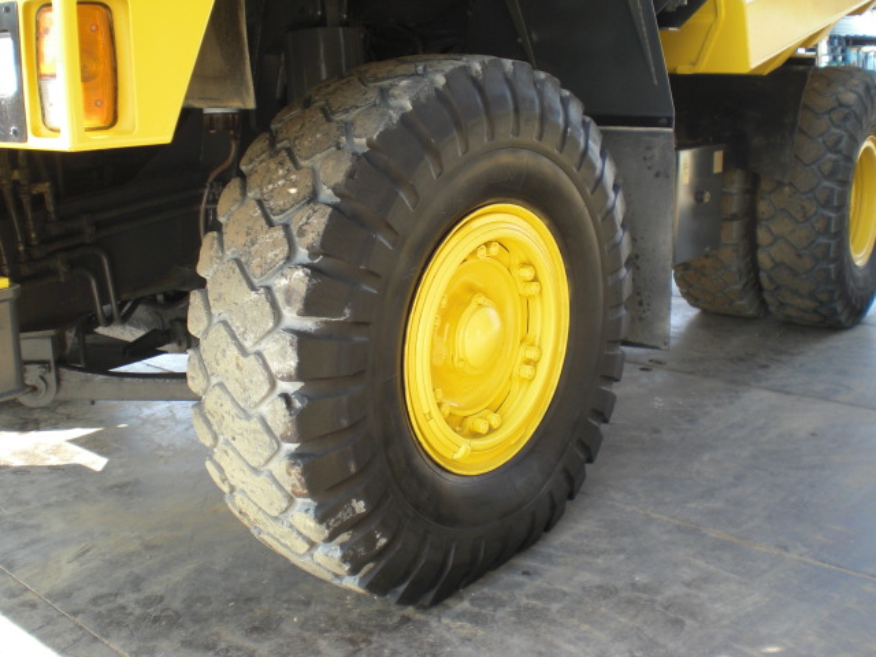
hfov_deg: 49.0
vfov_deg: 37.7
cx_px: 438
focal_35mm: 38
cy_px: 328
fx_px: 962
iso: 100
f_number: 3.1
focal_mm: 6.3
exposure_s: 1/100
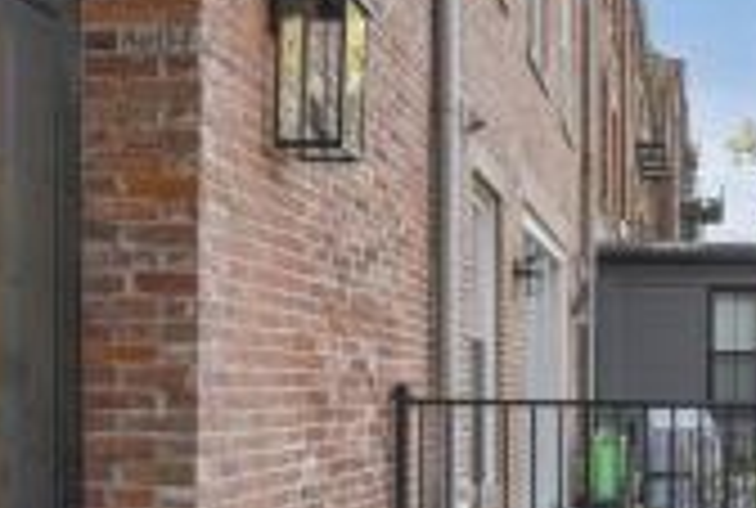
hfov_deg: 37.4
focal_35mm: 49
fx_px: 1039
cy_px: 391
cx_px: 682
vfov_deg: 27.1
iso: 100
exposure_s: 1/25
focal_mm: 18.5
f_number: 8
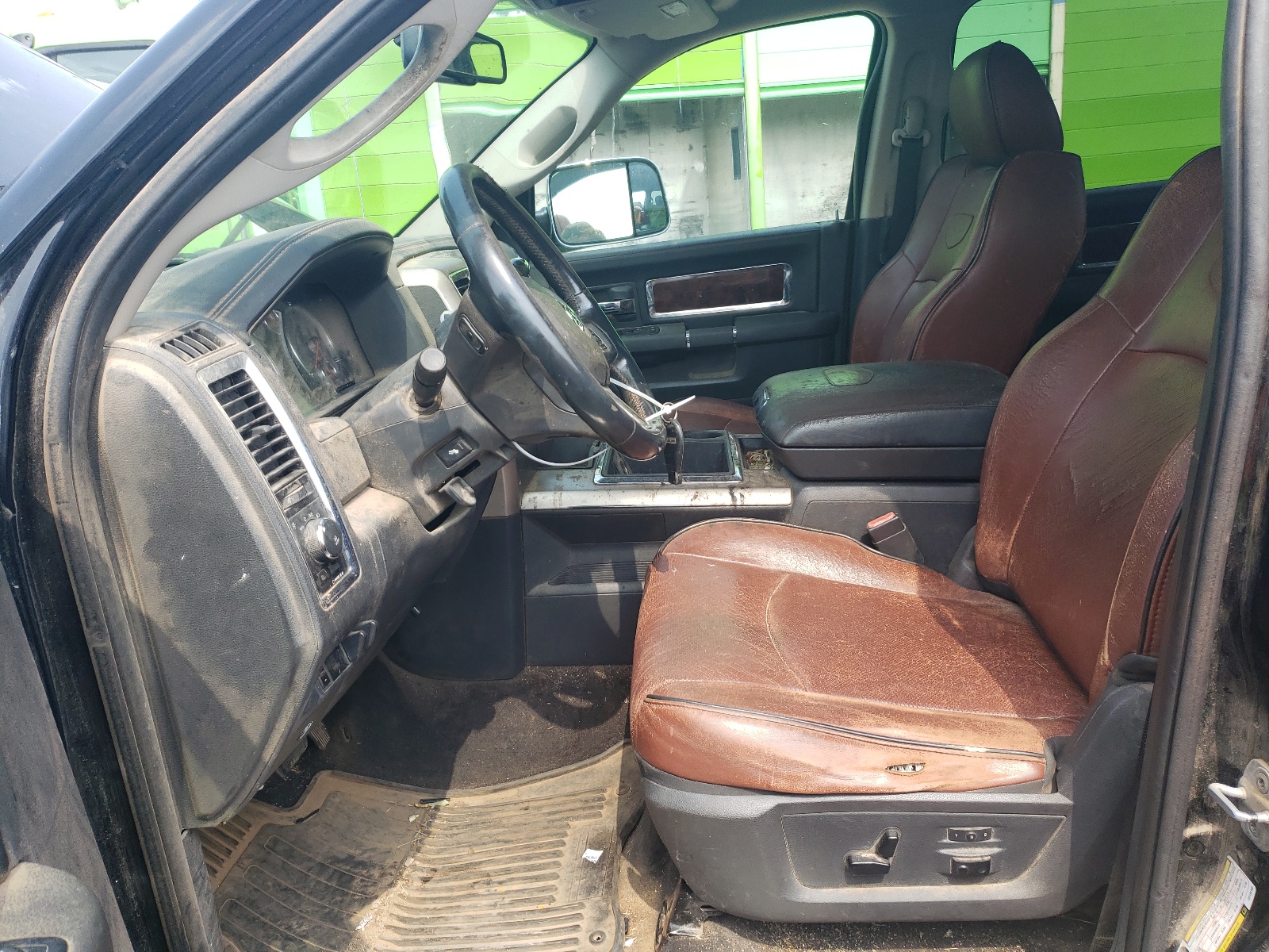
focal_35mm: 26
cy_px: 476
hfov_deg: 67.3
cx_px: 634
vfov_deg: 53.1
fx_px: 953
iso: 50
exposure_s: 1/476
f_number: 1.5
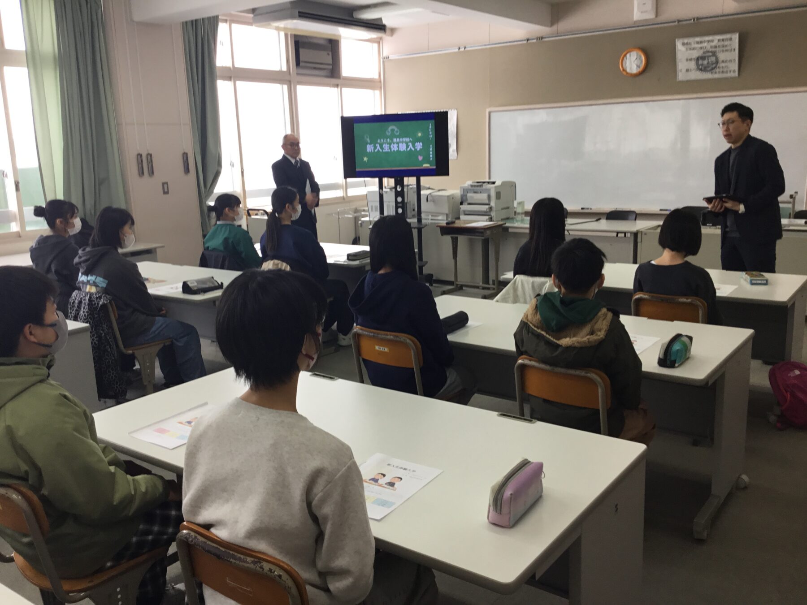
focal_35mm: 31
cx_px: 404
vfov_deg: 45.4
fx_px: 723
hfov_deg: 58.4
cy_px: 302
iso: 32
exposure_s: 1/50
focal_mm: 3.3
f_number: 2.4
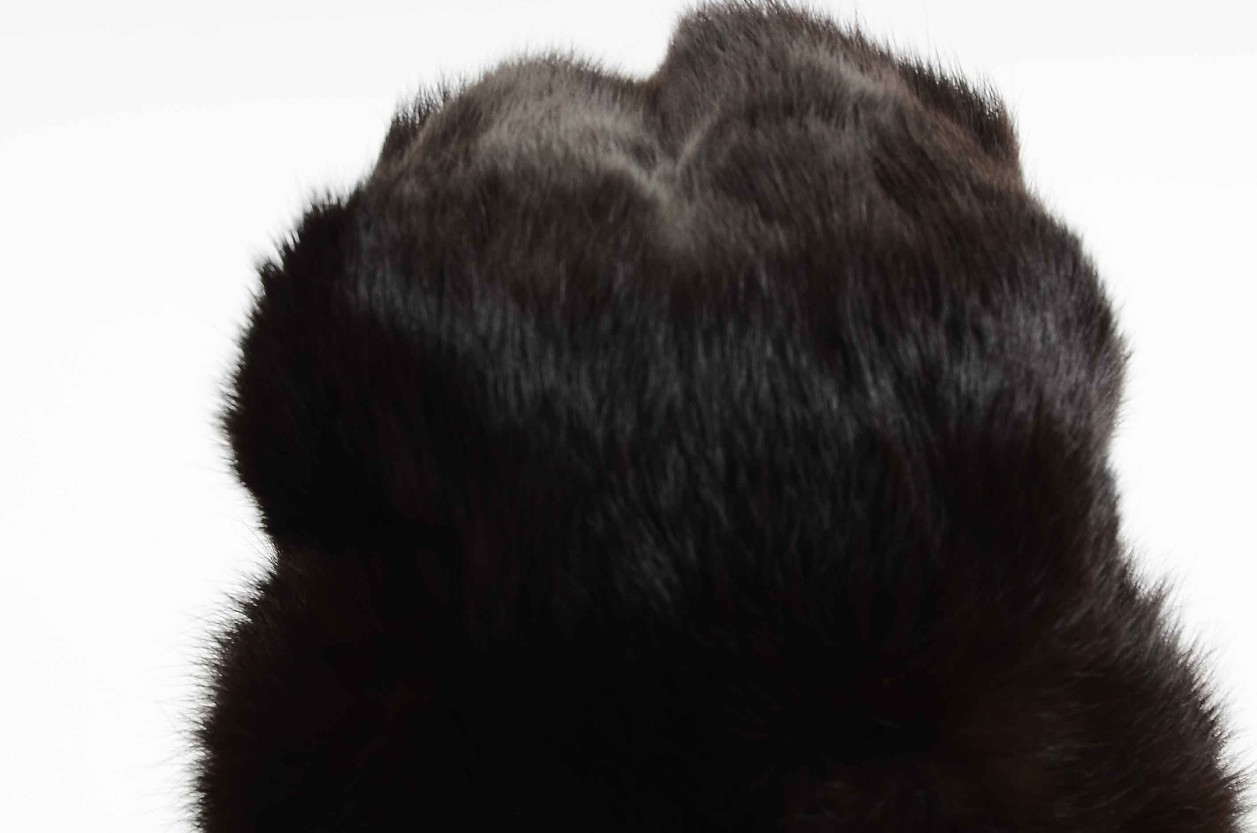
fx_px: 4704
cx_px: 725
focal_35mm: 135
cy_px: 663
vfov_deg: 10.1
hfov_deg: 15.2
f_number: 7.1
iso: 160
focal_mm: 52
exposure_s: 1/80
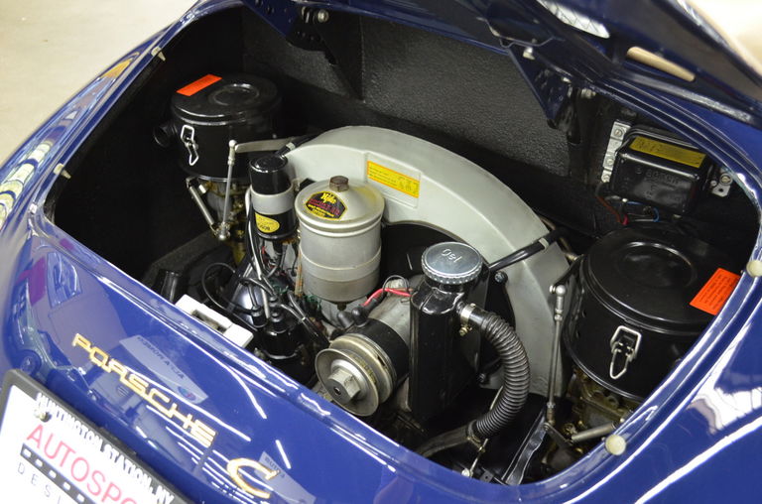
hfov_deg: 57.3
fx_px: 697
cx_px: 381
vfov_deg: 39.8
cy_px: 252
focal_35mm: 33
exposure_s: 1/30
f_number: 3.8
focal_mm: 22
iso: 1400
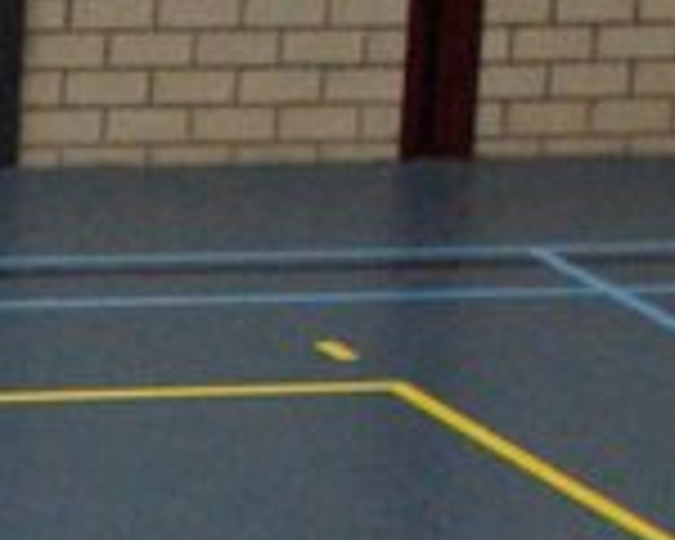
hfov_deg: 6.0
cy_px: 1116
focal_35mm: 316
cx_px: -439
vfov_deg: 4.8
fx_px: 6313
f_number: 4
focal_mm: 28
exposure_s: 1/200
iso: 800
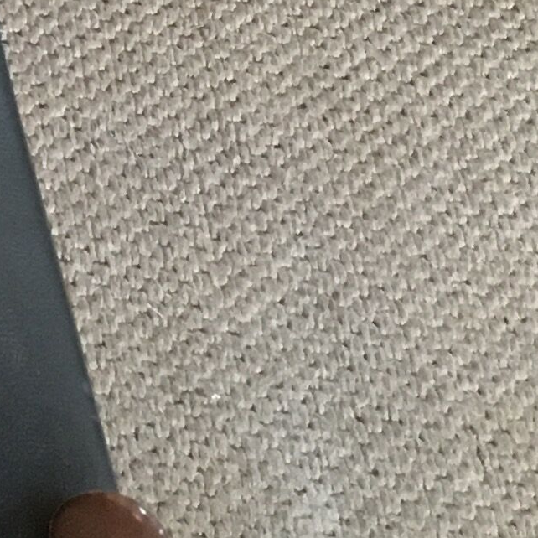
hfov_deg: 9.7
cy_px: -313
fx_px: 2831
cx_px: -696
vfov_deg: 10.4
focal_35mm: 161
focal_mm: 4.15
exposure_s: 1/33
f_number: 2.2
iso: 200
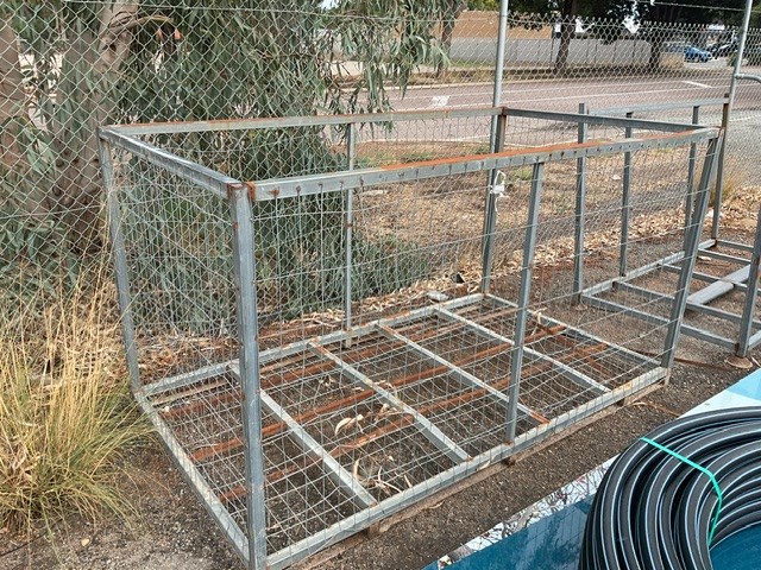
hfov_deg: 61.7
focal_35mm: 29
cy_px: 285
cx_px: 380
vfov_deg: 48.2
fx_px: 638
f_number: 1.8
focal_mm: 3
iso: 16
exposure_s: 1/978
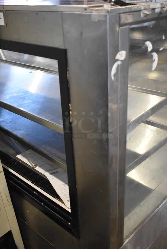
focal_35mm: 40
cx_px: 84
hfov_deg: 33.1
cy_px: 124
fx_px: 281
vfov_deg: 47.9
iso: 2800
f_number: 4
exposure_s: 1/125
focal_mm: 27
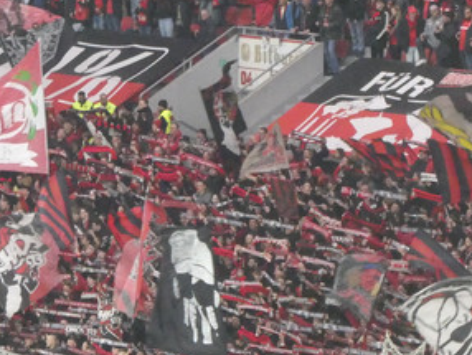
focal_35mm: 358
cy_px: 190
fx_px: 4886
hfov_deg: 5.5
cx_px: 196
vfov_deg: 4.2
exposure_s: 1/80
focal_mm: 28.7
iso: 1600
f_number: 5.5
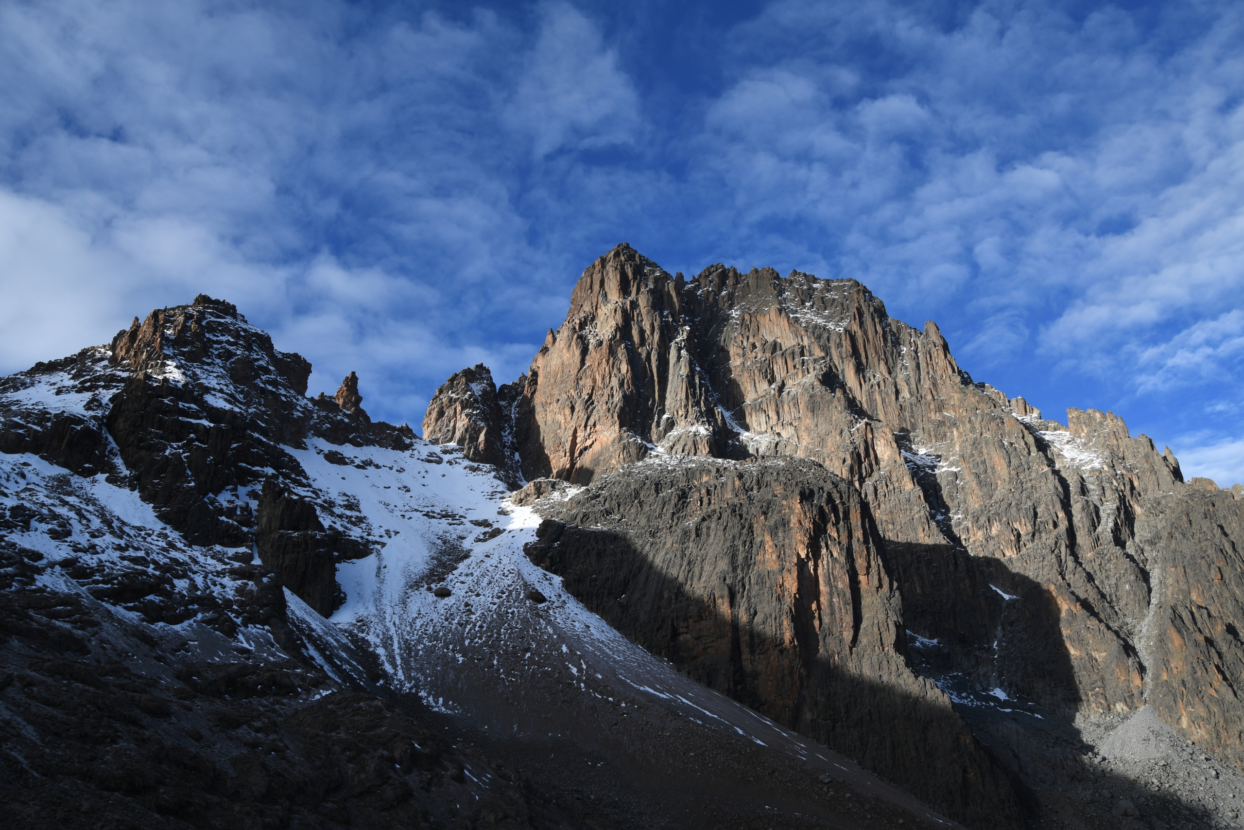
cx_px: 622
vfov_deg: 47.9
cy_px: 415
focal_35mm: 27
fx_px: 933
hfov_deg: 67.4
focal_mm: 18
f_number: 9
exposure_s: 1/160
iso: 100
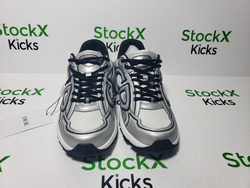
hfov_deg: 67.3
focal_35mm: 26
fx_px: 188
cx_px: 125
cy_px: 94
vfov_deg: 53.1
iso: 50
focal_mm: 4.3
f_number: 2.4
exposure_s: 1/232
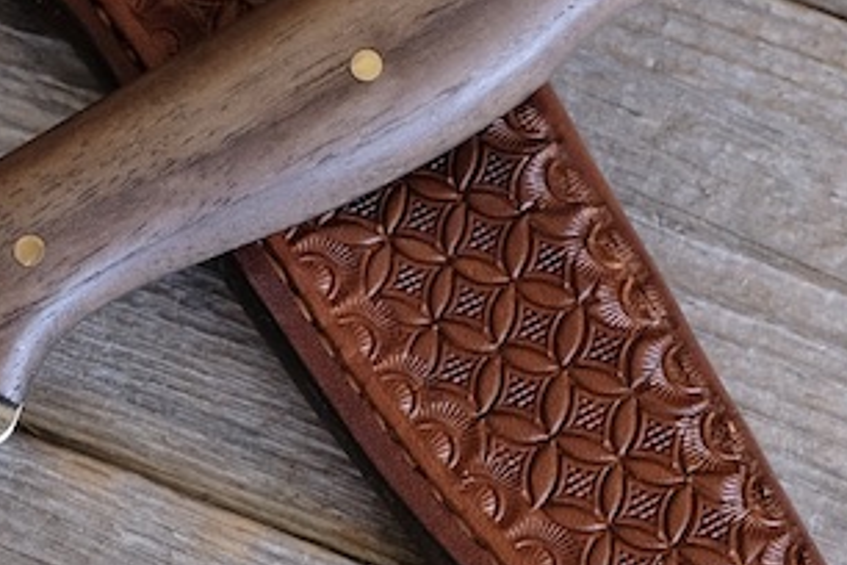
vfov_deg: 12.9
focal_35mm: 106
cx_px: 66
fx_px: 2494
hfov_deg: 18.9
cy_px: 199
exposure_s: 1/70
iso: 200
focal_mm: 18
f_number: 3.6
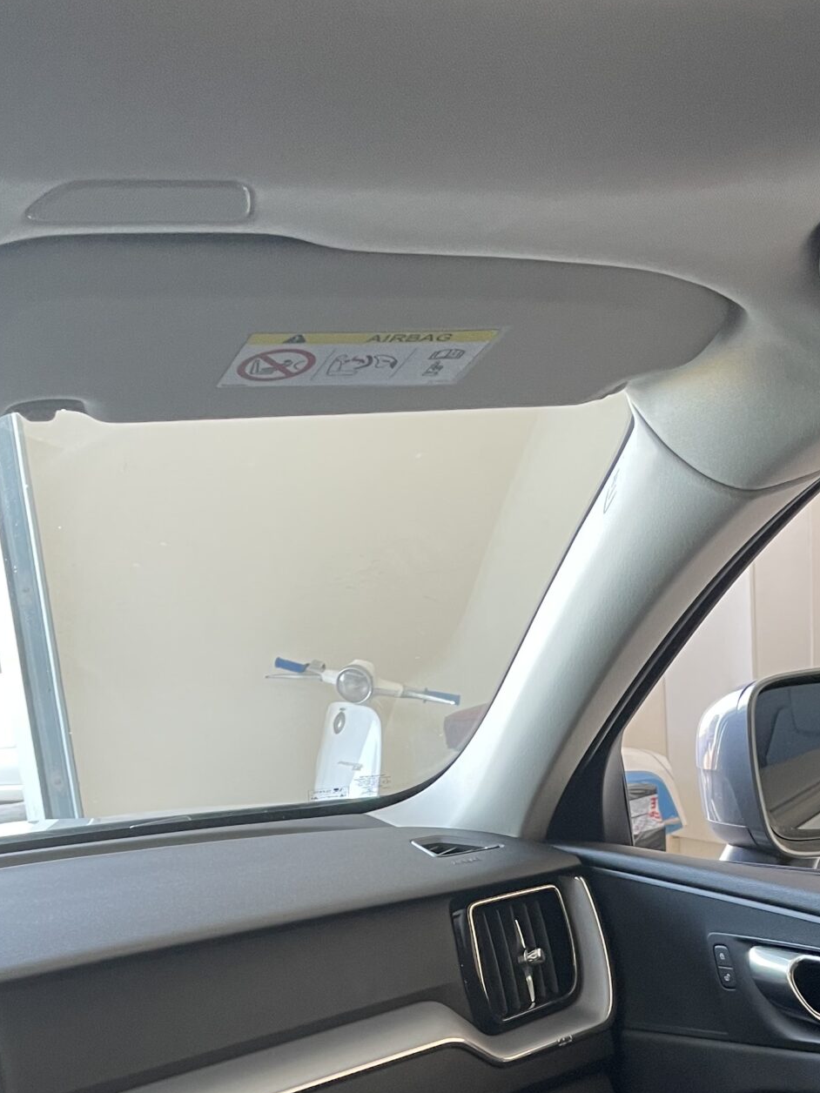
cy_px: 1062
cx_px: 394
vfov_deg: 33.5
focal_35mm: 53
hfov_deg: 27.5
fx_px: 1674
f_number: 1.6
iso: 125
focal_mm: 4.2
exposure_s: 1/60
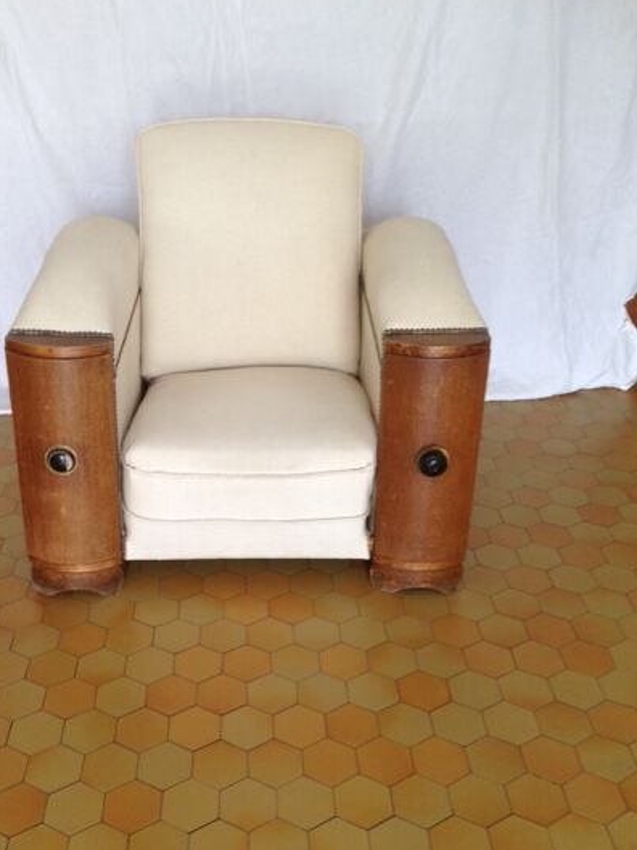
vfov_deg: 46.8
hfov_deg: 35.8
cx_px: 253
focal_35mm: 40
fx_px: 981
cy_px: 446
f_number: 2.4
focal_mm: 4.12
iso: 50
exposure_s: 1/30
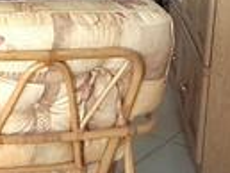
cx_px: -177
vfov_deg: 14.6
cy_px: -18
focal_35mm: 99
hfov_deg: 16.7
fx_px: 658
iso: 160
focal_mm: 1.64
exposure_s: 1/50
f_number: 2.2
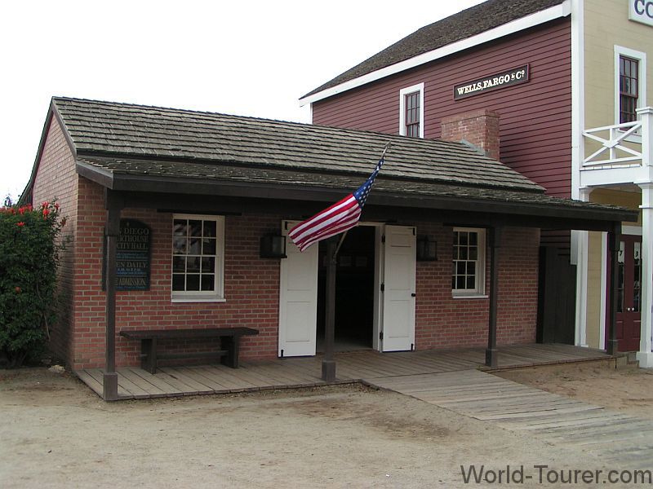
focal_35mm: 38
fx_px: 717
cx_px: 326
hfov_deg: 49.0
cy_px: 244
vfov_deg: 37.7
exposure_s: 1/200
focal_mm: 5.8
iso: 50
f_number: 5
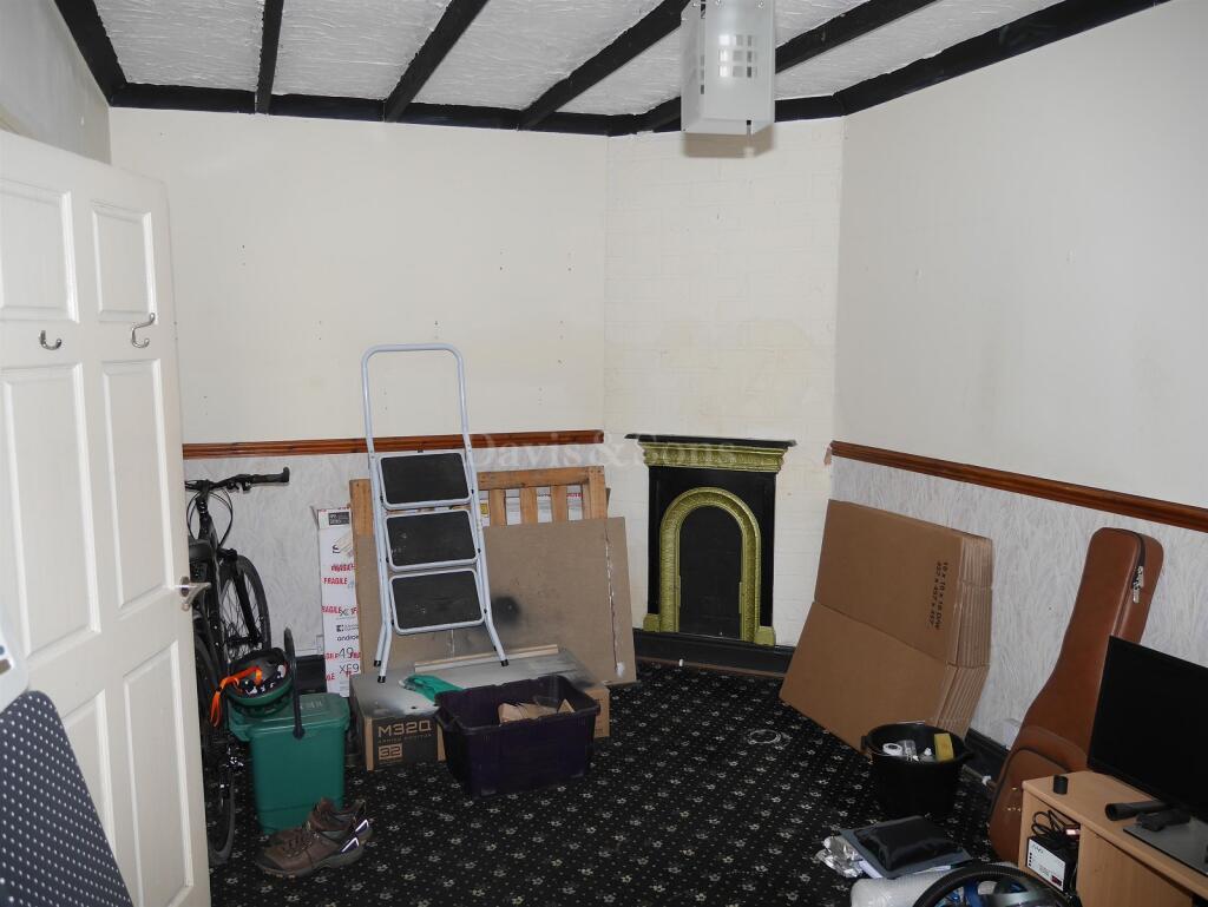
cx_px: 604
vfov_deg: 49.8
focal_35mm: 28
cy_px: 454
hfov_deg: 63.4
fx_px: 978
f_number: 3.5
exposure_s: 1/60
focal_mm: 14
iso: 200
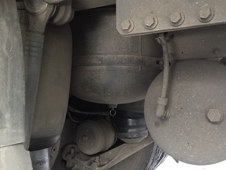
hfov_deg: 47.8
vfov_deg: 36.8
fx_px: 255
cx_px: 117
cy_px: 83
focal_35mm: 39
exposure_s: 1/25
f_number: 2.2
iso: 250
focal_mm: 4.15
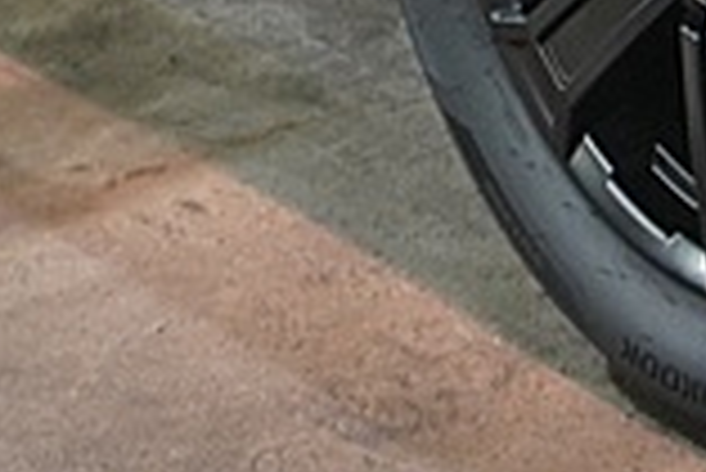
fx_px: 4422
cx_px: 1052
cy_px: -865
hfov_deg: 8.9
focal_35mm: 225
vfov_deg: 5.8
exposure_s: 1/40
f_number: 4
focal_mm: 23
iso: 800
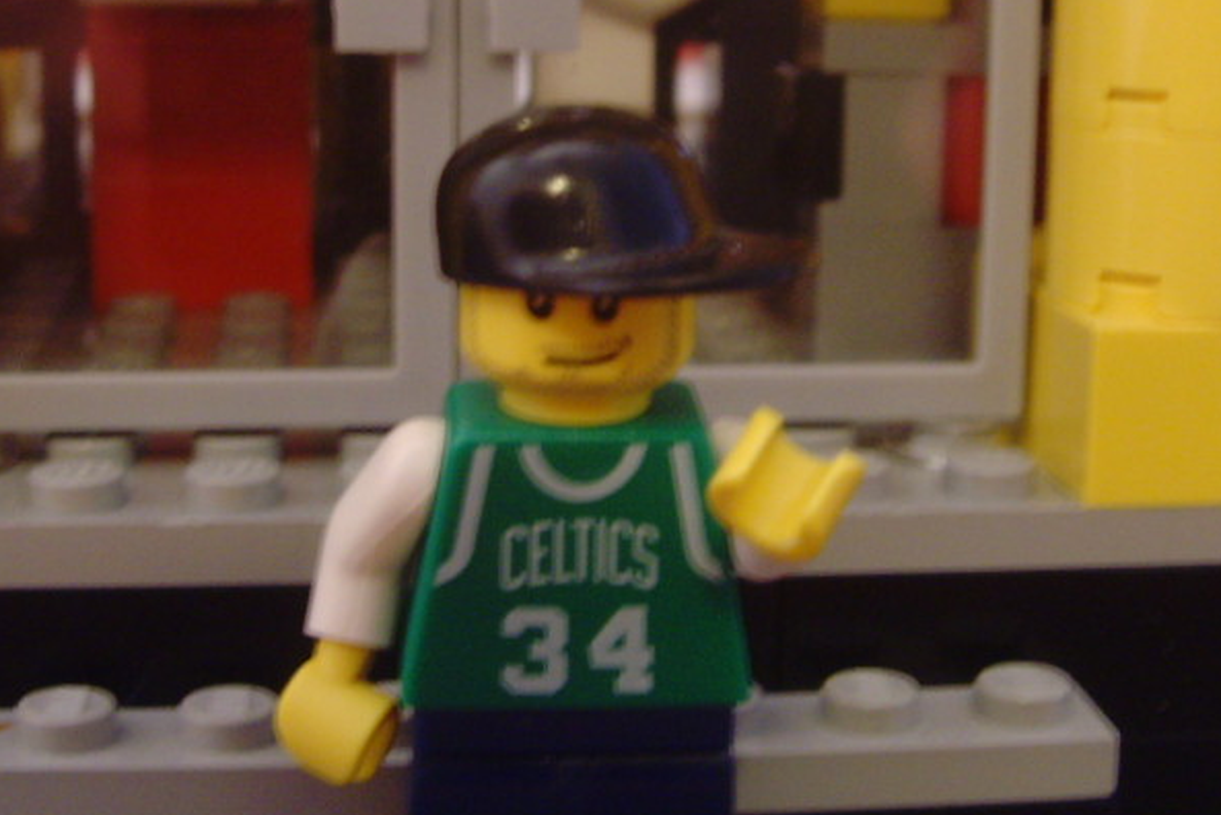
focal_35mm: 70
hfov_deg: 28.8
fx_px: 2375
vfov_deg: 19.4
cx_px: 539
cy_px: 286
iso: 200
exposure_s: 1/3
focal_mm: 6.6
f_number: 3.5
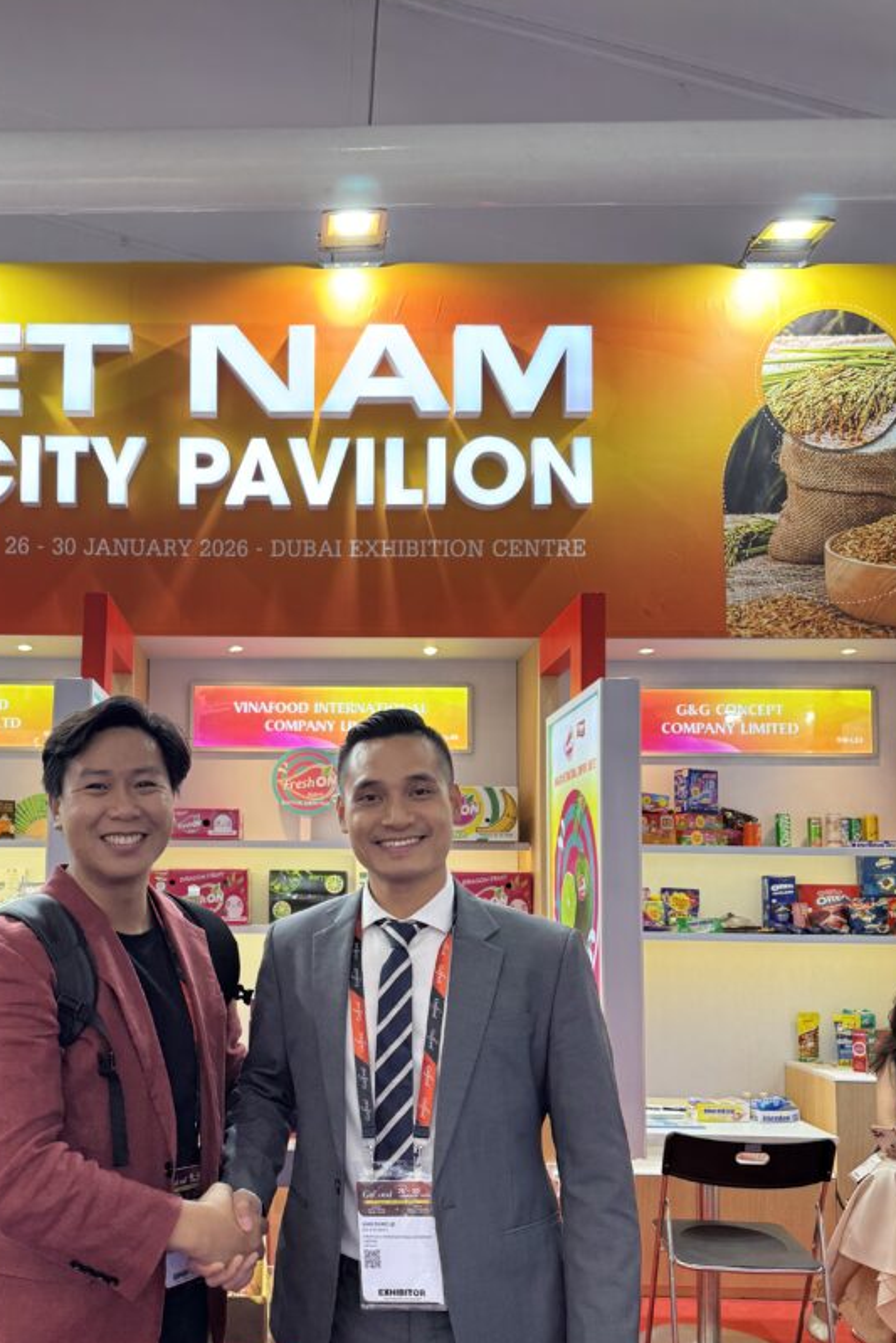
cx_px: 274
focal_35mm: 32
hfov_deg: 40.4
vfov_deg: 58.3
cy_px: 793
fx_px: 1194
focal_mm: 6.76
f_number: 1.78
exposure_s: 1/100
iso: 64
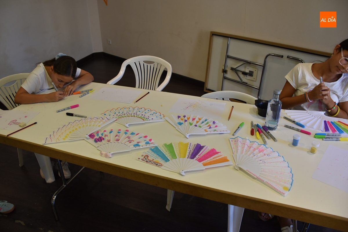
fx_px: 261
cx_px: 174
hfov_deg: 67.3
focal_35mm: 27
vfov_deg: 48.0
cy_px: 116
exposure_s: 1/80
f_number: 4.5
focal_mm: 18
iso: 400
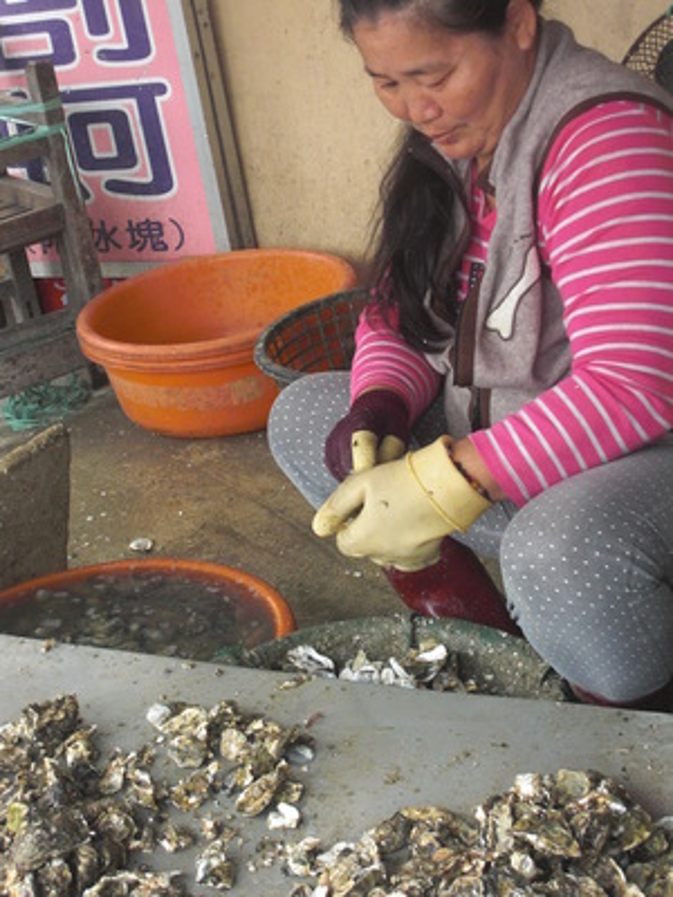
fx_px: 2048
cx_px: 336
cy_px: 448
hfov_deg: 18.7
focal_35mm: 79
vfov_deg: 24.7
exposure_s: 1/100
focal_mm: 13.9
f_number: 4.6
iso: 200
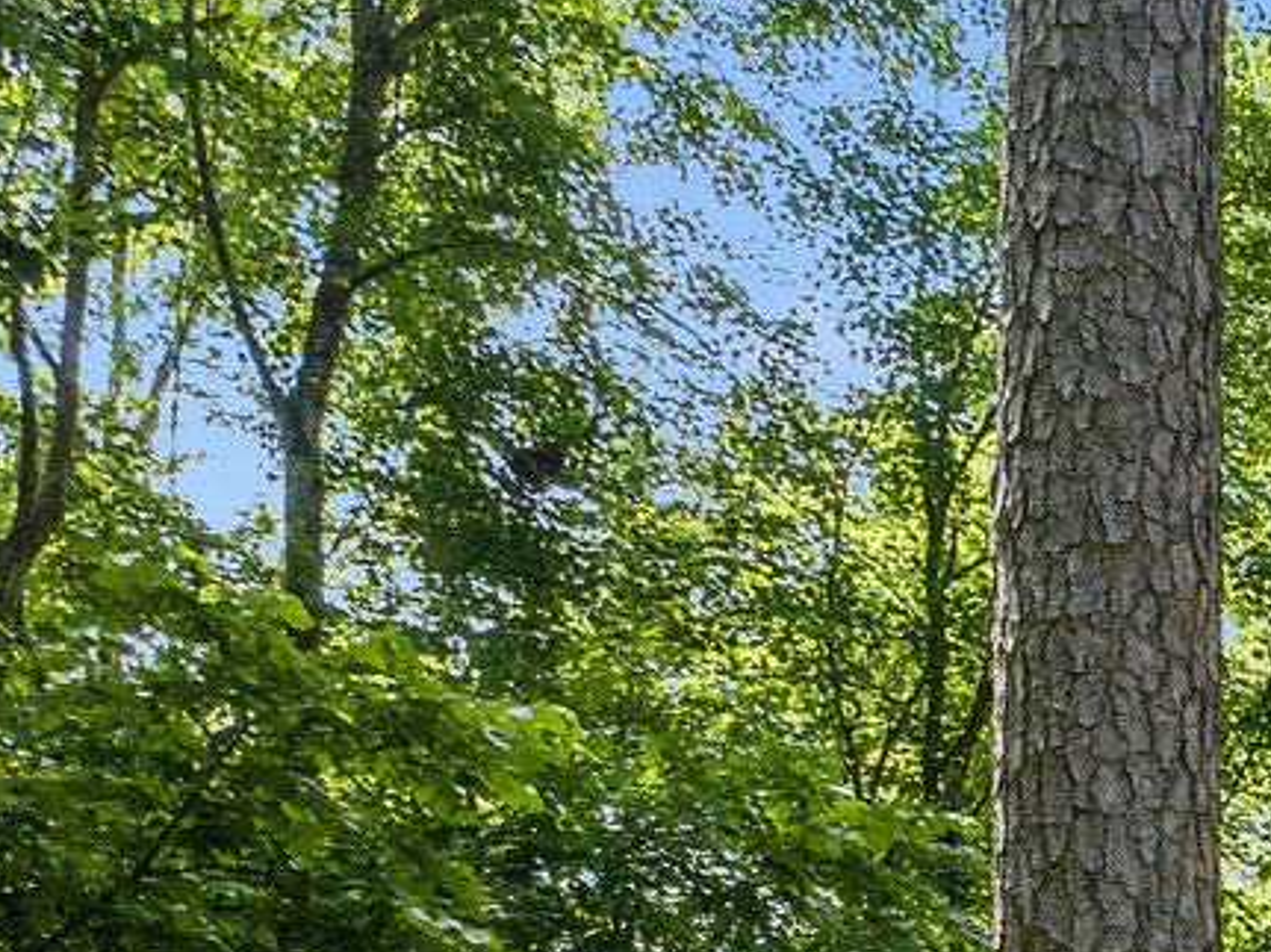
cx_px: 2377
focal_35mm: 114
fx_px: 4185
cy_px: 1858
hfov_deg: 14.8
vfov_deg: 11.7
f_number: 2.8
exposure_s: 1/200
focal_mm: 12.29
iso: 160
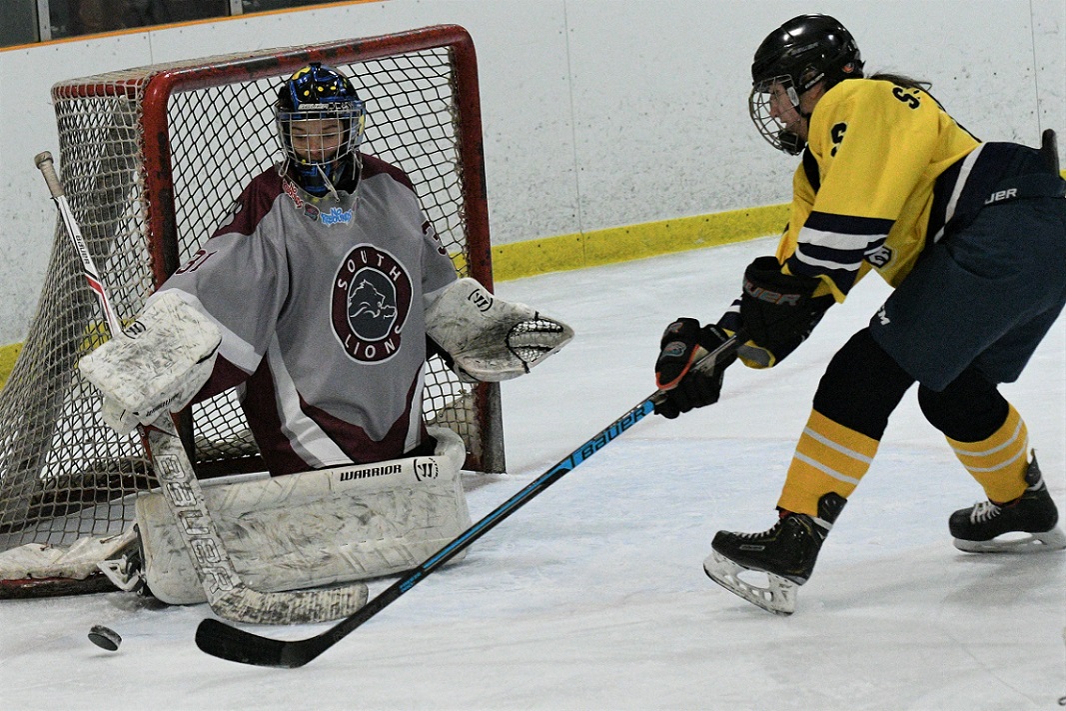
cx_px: 533
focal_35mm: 123
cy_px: 356
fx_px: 3641
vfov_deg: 11.1
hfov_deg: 16.7
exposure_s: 1/1000
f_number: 5
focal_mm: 82
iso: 8000
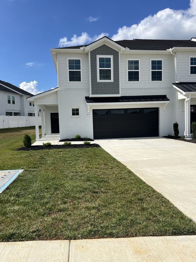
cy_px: 131
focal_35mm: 26
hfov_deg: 53.0
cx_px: 98
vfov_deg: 67.3
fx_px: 196
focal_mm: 5.7
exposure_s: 1/5076
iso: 50
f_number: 1.5
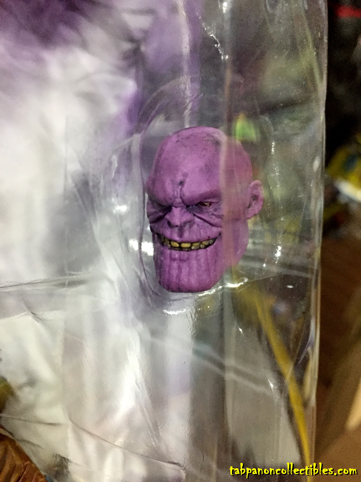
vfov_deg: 61.7
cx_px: 180
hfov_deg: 48.2
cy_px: 241
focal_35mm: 29
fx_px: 403
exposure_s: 1/20
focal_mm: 4.15
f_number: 2.2
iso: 250
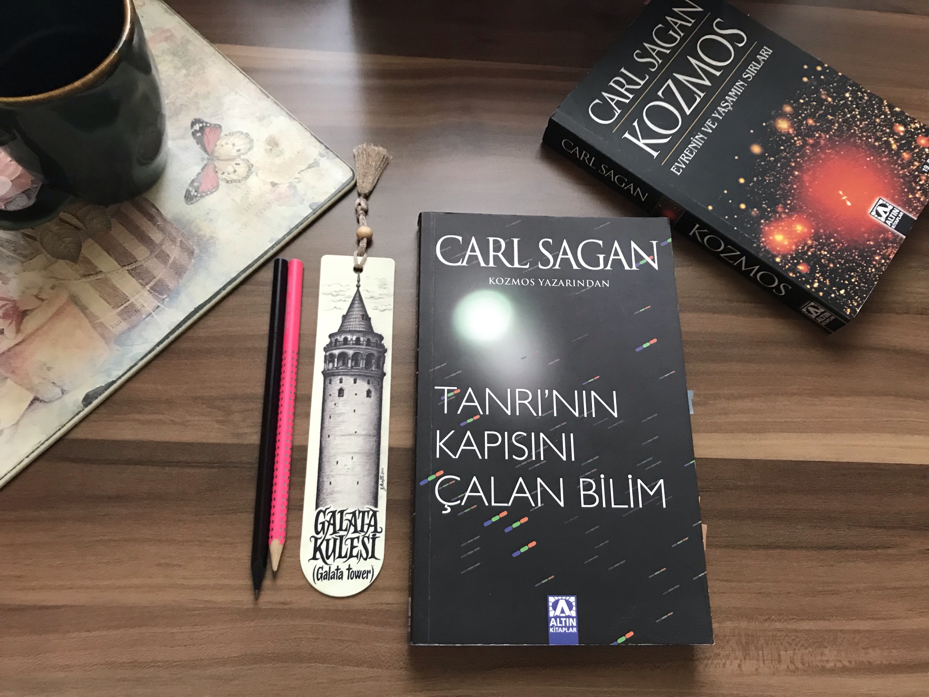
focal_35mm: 28
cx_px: 464
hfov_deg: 63.4
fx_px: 751
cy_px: 348
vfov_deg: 49.7
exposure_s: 1/17
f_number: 1.8
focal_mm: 3.99
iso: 100
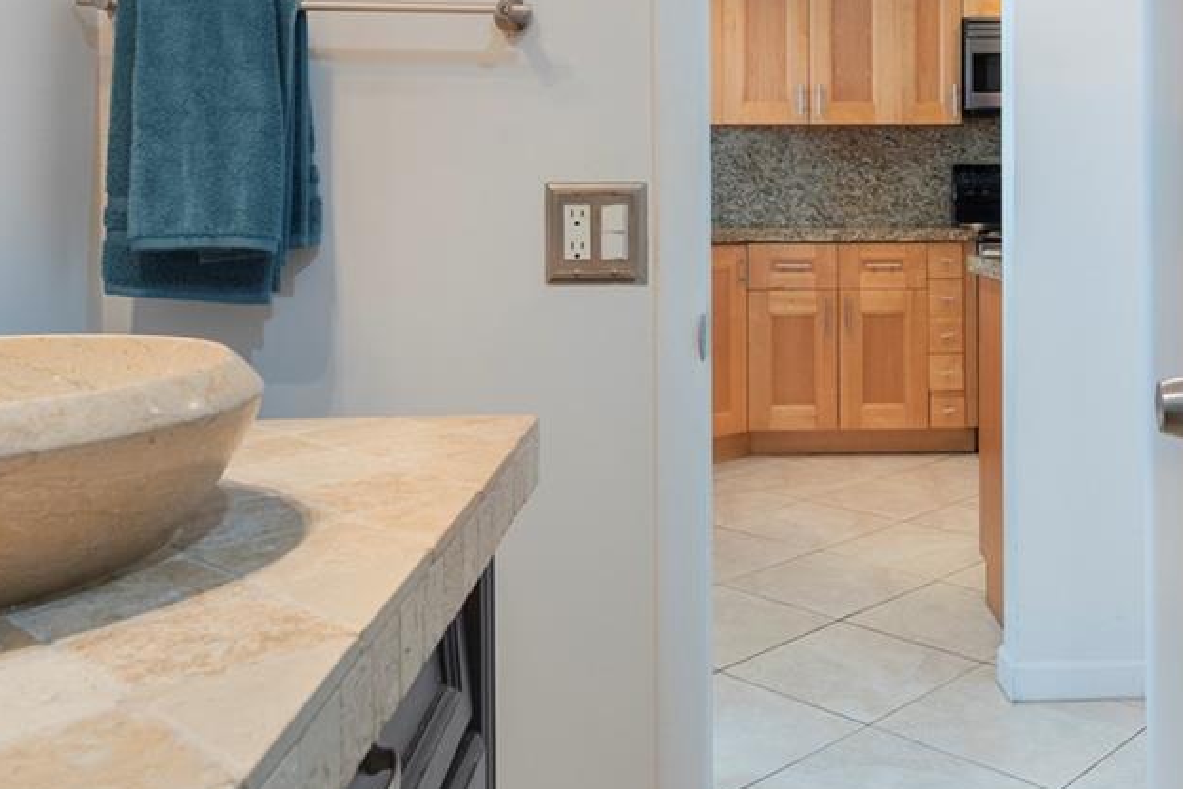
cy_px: 307
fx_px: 1183
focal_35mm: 36
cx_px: 843
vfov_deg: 36.7
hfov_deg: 51.5
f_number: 9
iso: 640
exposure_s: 1/6
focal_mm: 14
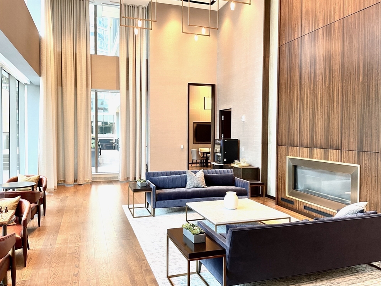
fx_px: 297
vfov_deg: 51.4
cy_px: 148
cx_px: 184
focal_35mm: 27
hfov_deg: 65.3
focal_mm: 4.2
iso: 100
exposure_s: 1/60
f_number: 1.6
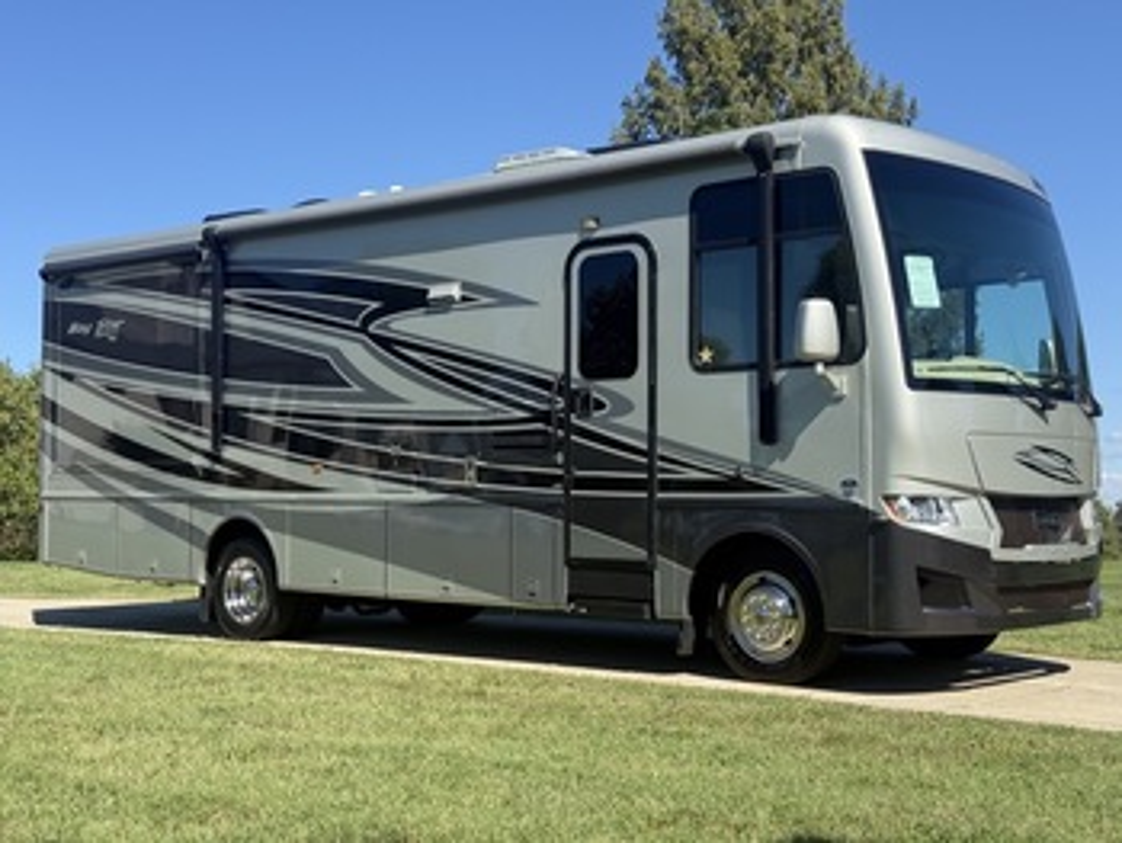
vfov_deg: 30.3
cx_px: 561
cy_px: 422
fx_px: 1557
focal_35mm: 48
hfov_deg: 39.6
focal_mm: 6.76
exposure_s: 1/3226
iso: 64
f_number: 1.78
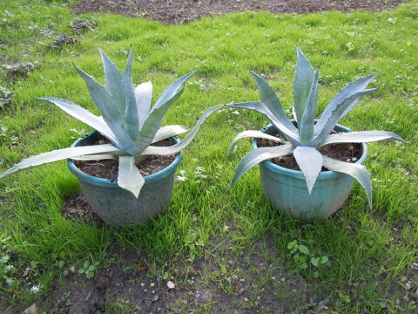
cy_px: 157
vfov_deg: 46.8
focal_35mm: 30
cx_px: 209
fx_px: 362
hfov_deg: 60.0
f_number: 3.5
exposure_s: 1/60
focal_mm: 5.4
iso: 125
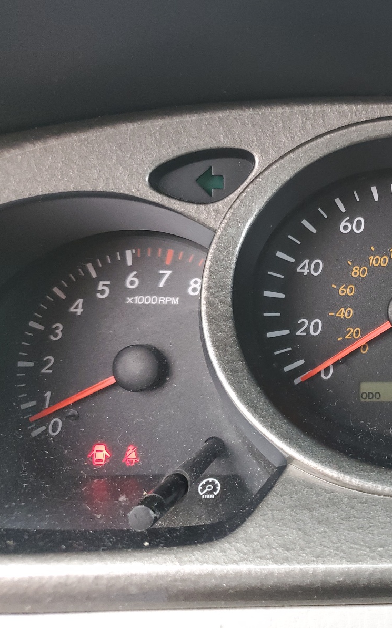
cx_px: 386
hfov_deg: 31.9
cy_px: 313
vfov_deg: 52.7
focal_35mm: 37
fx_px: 632
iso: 86
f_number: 1.5
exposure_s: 1/100
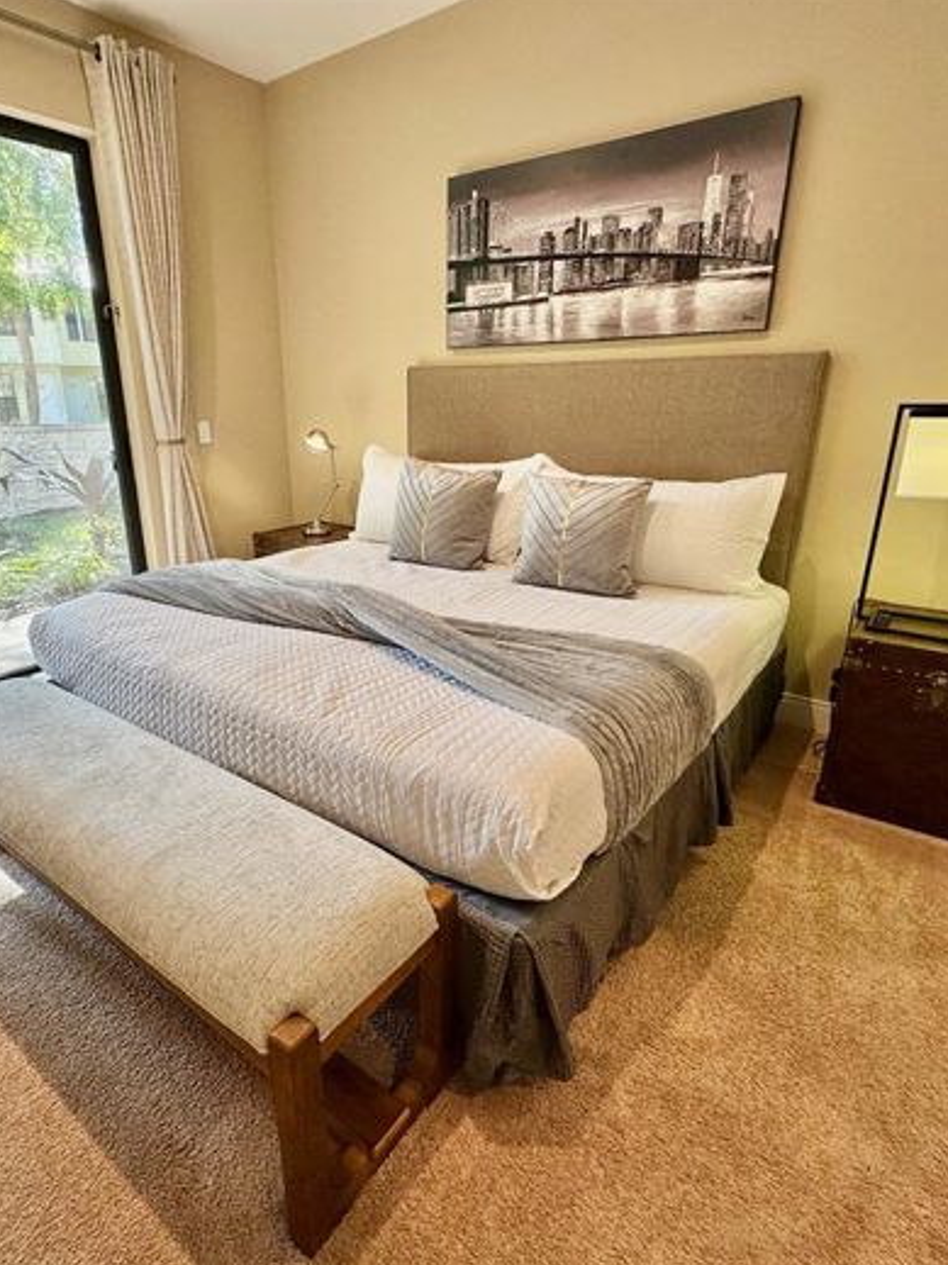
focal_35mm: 19
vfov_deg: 84.7
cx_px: 416
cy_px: 629
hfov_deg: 68.4
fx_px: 694
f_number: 2.2
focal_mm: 2.22
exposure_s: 1/120
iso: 100
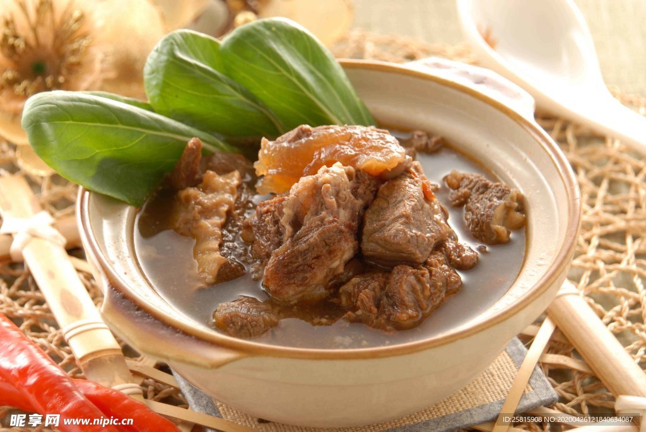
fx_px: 2694
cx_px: 323
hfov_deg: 13.7
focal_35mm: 150
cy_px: 216
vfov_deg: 9.2
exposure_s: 1/30
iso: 100
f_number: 5.6
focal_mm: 100
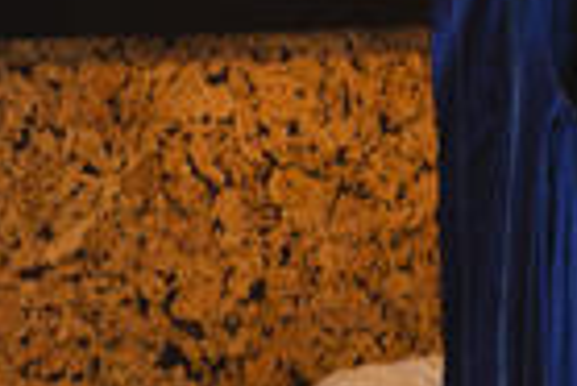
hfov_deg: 7.2
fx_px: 4236
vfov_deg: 5.2
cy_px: 174
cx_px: 1540
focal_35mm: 264
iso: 1100
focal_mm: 28
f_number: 3.5
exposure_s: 1/60
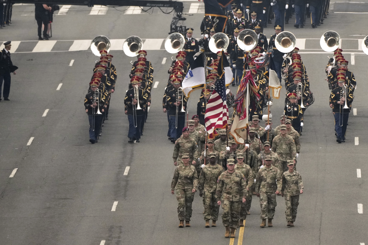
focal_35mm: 786
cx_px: 231
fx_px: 8034
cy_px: 85
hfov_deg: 2.6
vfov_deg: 1.7
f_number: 7.1
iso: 2000
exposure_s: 1/1000
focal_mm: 400
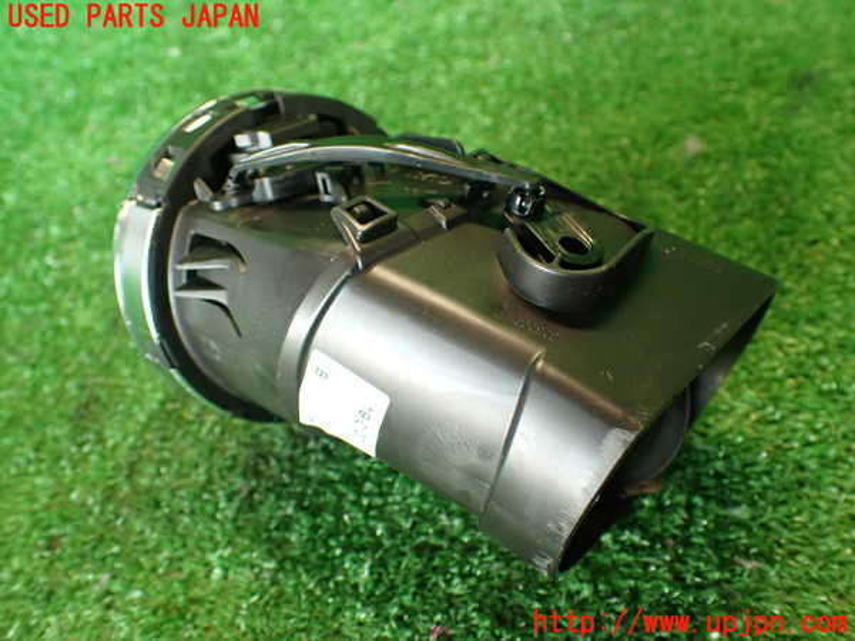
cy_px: 320
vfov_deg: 44.2
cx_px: 428
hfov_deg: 56.8
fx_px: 790
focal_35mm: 32
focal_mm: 5.79
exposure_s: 1/30
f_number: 2.4
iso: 250
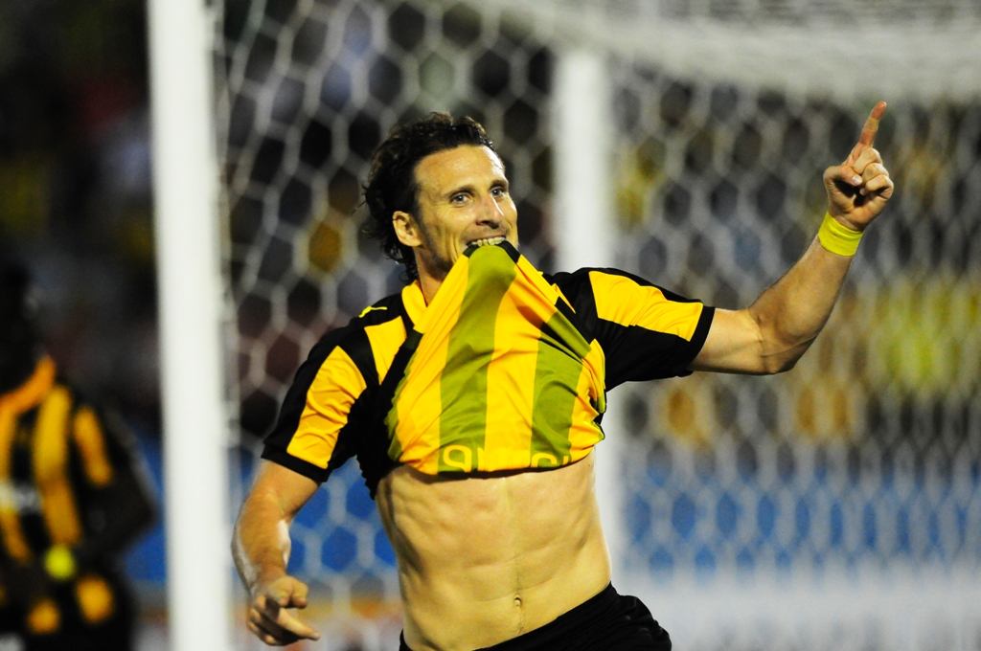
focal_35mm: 450
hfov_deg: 4.6
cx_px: 490
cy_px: 326
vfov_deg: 3.0
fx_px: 12247
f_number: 2.8
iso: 2500
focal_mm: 300
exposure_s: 1/640
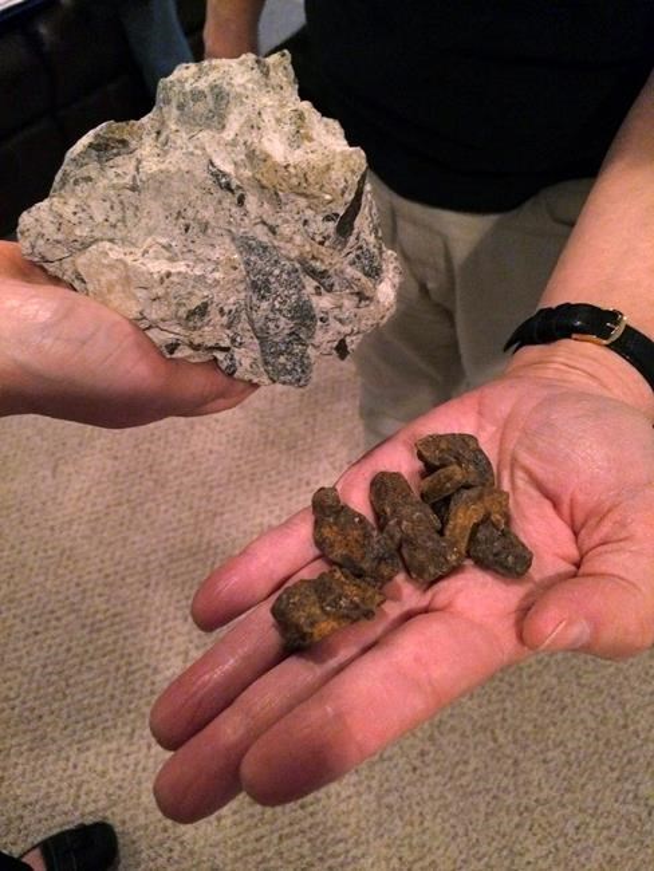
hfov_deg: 48.3
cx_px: 327
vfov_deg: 61.6
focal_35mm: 29
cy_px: 436
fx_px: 730
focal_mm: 4.15
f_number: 2.2
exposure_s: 1/15
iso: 640
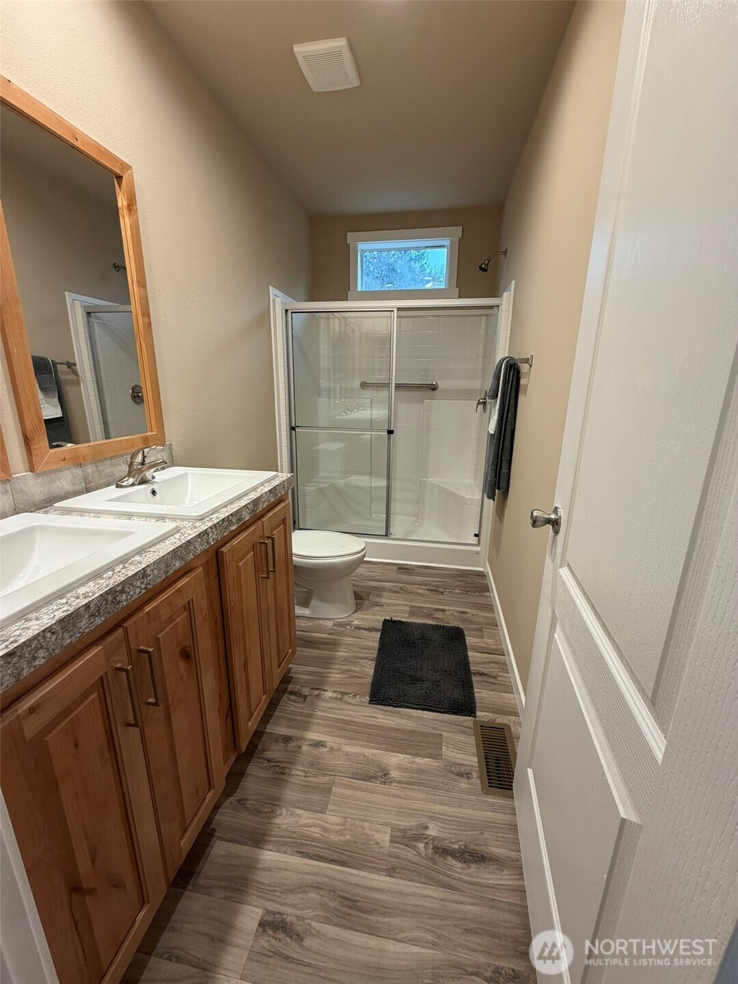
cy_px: 492
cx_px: 369
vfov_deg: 102.1
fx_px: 398
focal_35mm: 14
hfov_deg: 85.7
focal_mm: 2.22
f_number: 2.2
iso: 250
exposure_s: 1/120
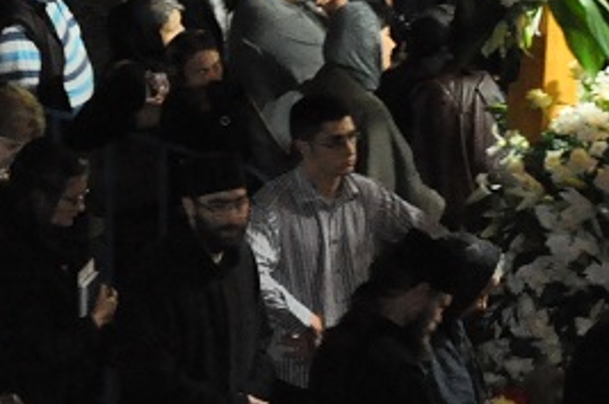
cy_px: -35
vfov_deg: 6.3
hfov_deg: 9.3
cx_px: -292
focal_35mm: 216
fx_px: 3647
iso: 3200
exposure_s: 1/10
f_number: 4.2
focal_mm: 32
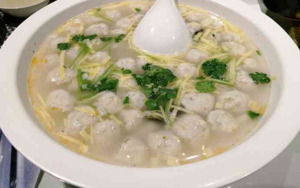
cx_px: 148
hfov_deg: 64.6
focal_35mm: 29
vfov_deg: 43.1
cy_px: 81
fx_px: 237
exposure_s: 1/100
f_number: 1.8
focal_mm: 3.62
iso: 50
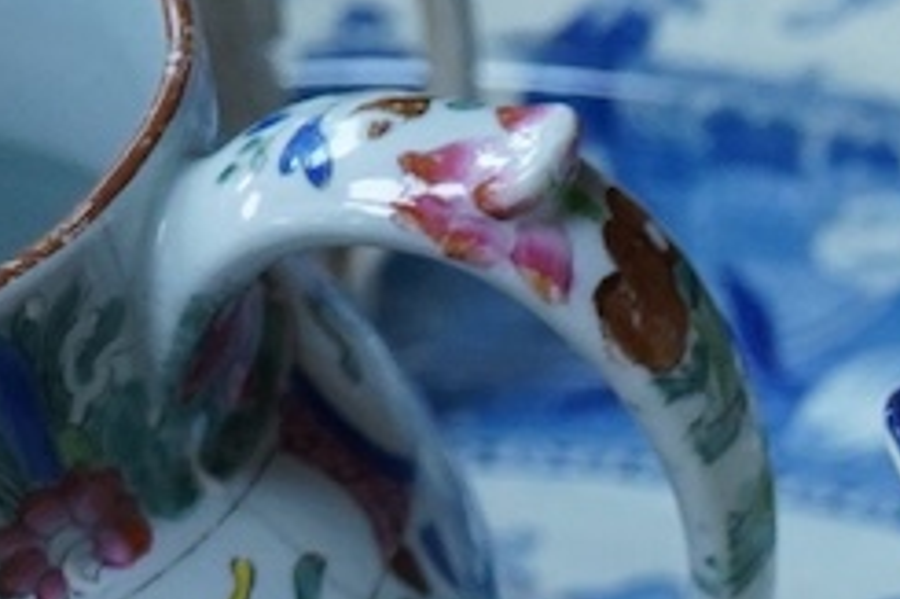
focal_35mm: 207
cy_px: 1125
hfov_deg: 9.2
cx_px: 1905
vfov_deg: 6.5
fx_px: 5171
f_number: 8
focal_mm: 30
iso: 2500
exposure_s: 1/200
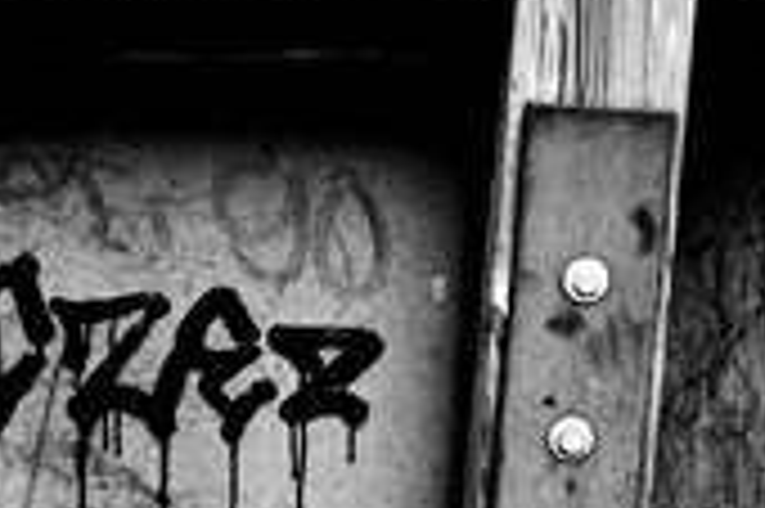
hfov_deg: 19.3
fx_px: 2250
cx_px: 396
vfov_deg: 12.8
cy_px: 387
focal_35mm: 106
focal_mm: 26
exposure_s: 1/2500
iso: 640
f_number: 2.8
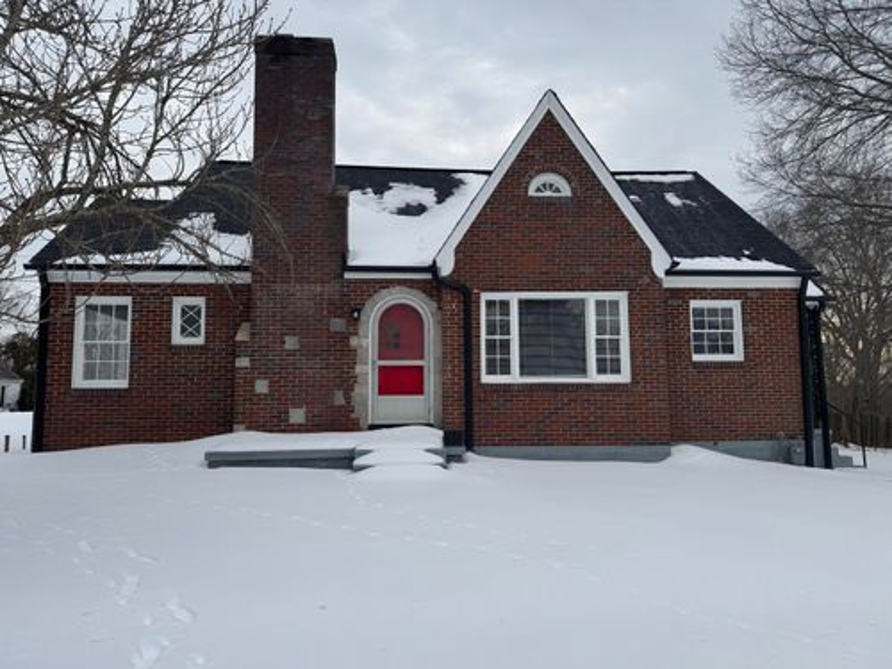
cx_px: 446
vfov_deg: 56.8
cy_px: 334
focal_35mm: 24
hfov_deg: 71.6
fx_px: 618
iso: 80
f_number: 1.78
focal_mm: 6.76
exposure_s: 1/3597
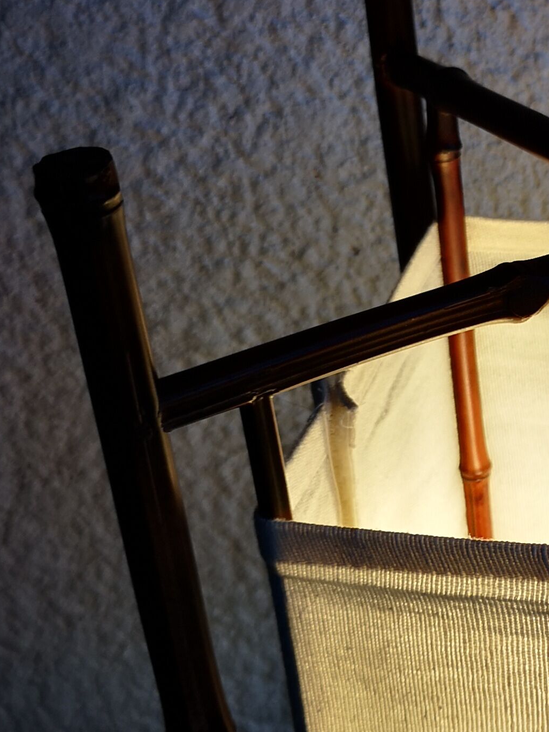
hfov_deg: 19.3
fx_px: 1523
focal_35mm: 72
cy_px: 417
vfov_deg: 27.0
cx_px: 657
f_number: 1.8
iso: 50
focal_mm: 5.58
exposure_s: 1/247
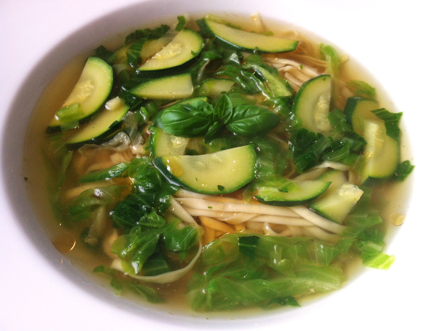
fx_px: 447
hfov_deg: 52.7
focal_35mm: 35
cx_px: 222
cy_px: 166
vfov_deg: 40.6
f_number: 2.8
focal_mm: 3.85
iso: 80
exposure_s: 1/60
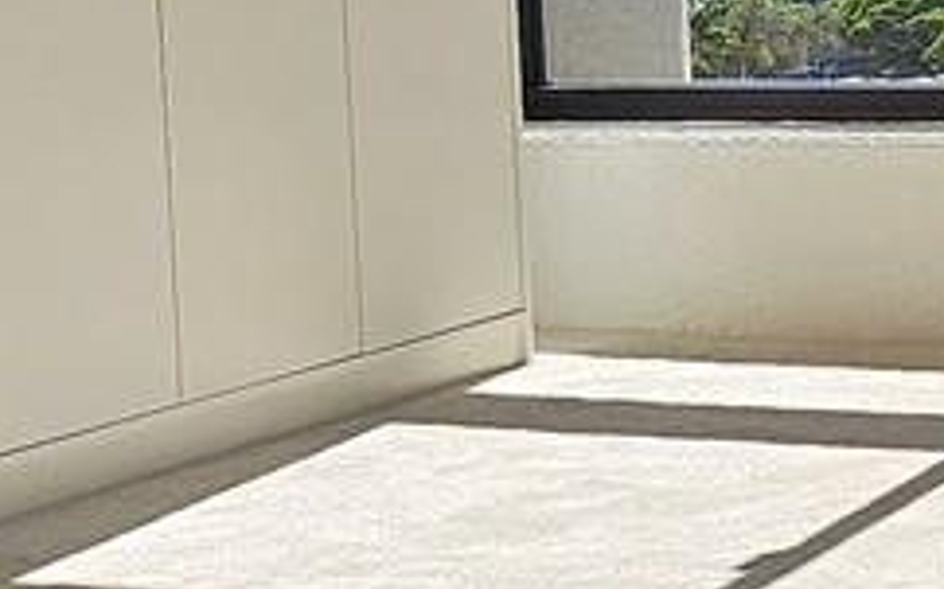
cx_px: 683
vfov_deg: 7.7
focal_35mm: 168
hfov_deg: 12.4
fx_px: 4320
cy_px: -207
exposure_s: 1/1723
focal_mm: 5
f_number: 1.8
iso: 50
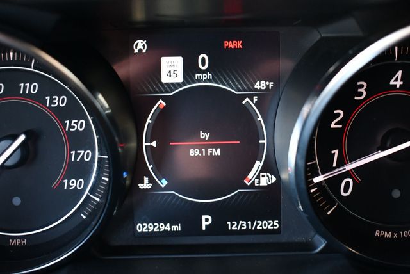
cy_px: 137
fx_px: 707
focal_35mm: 62
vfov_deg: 22.0
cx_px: 205
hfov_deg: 32.4
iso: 1400
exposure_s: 1/125
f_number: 4.2
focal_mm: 31
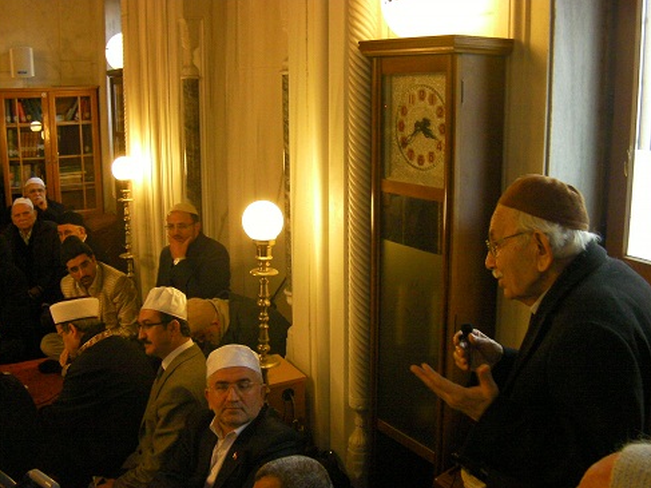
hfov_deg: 47.9
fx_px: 733
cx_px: 322
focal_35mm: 39
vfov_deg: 36.8
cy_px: 248
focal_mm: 6.8
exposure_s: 1/21.2
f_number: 3.5
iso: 400
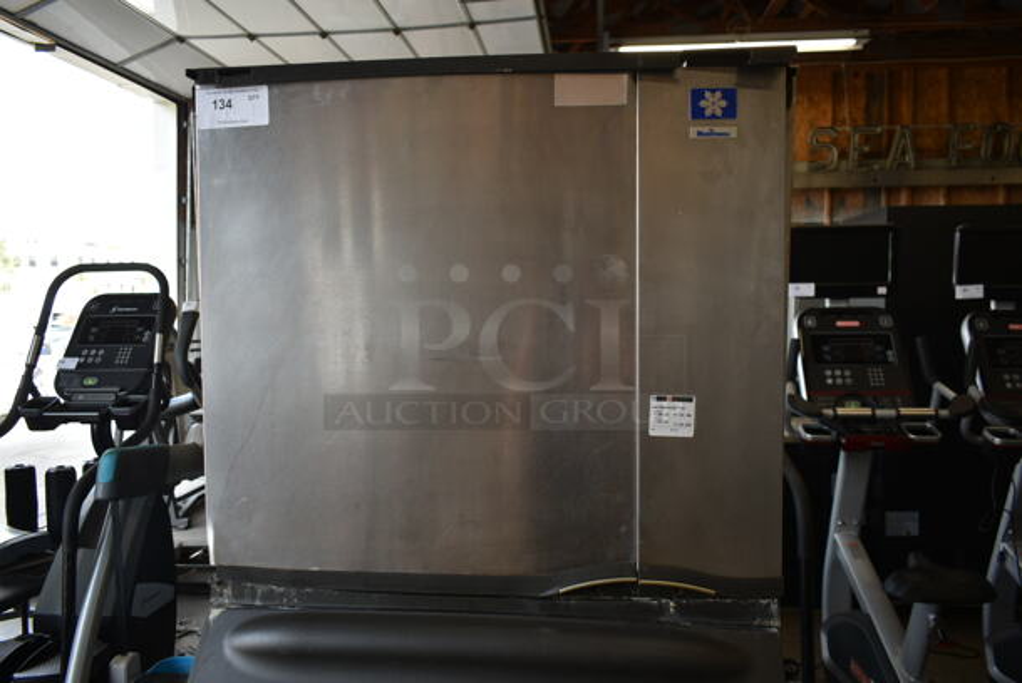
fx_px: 767
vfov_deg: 48.0
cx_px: 511
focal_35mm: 27
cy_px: 342
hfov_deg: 67.3
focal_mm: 18
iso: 100
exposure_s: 1/60
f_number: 4
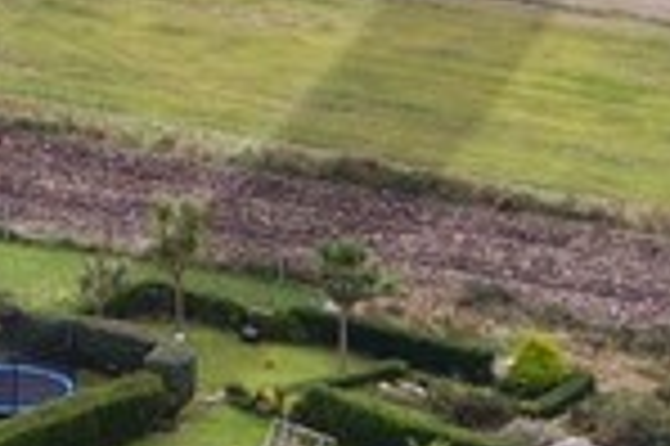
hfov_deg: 2.0
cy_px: -707
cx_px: -661
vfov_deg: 1.3
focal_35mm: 1019
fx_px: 18944
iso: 800
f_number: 5.6
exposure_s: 1/1000
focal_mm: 95
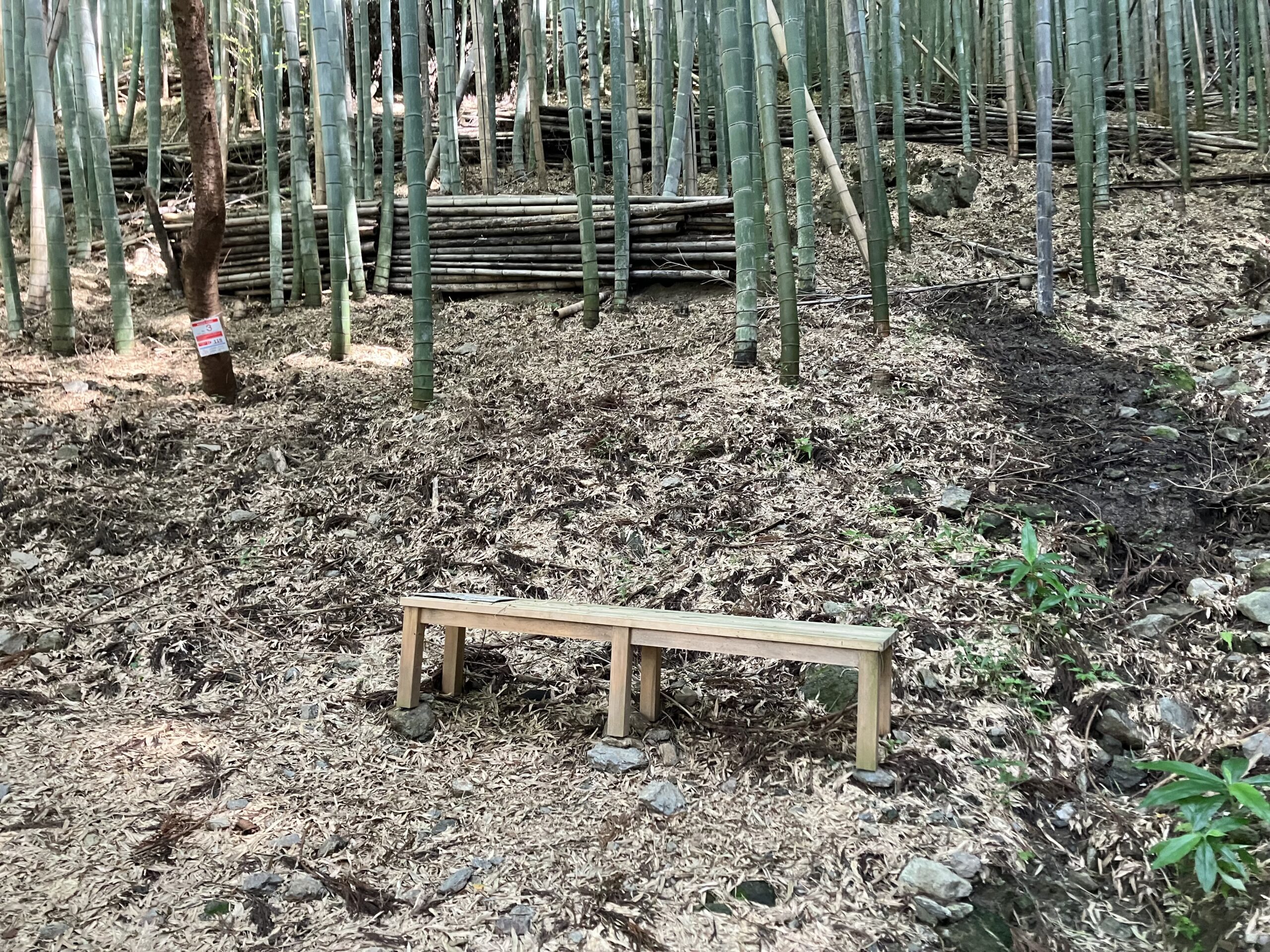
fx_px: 1027
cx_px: 635
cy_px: 476
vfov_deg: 49.7
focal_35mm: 28
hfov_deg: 63.4
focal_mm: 3.99
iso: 200
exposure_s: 1/60
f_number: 1.8
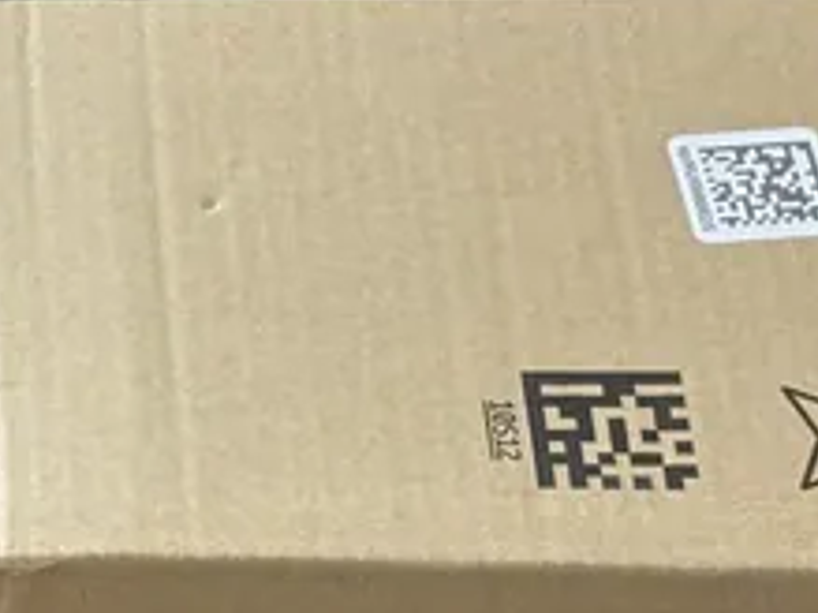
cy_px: 178
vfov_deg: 6.9
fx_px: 5054
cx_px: -306
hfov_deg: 9.1
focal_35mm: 214
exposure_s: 1/119
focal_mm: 5.96
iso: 50
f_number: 1.6
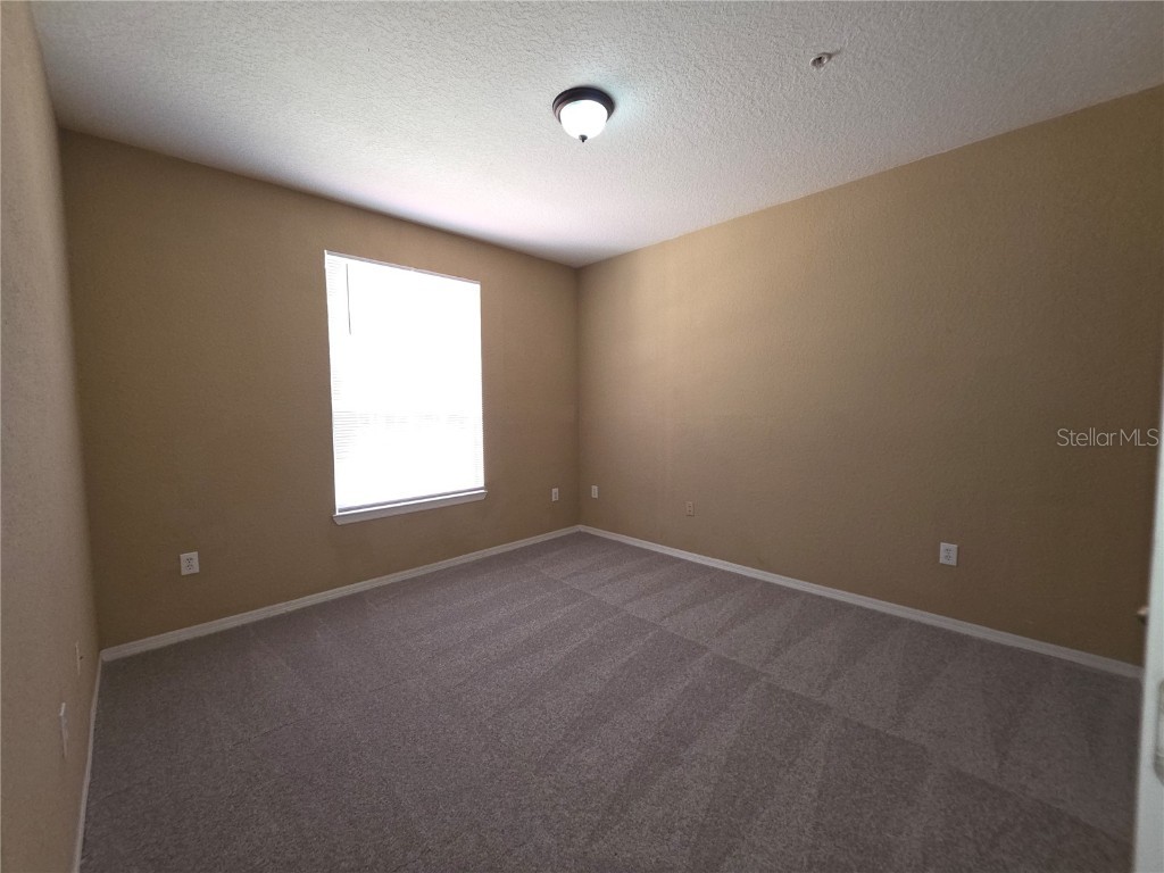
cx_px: 582
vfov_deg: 89.9
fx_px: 437
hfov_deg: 106.2
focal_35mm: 13
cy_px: 436
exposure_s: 1/60
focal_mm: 2.2
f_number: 1.9
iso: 125
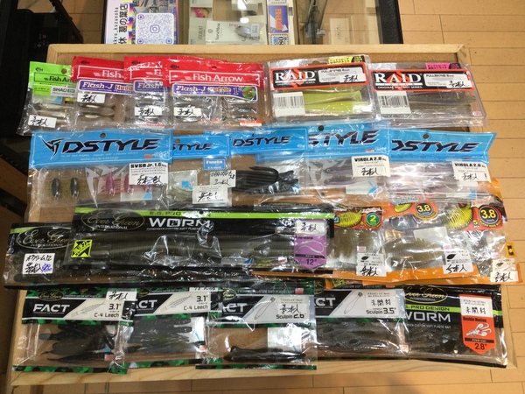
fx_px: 470
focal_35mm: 31
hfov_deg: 58.4
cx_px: 262
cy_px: 197
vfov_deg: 45.4
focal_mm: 3.3
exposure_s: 1/40
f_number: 2.4
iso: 32
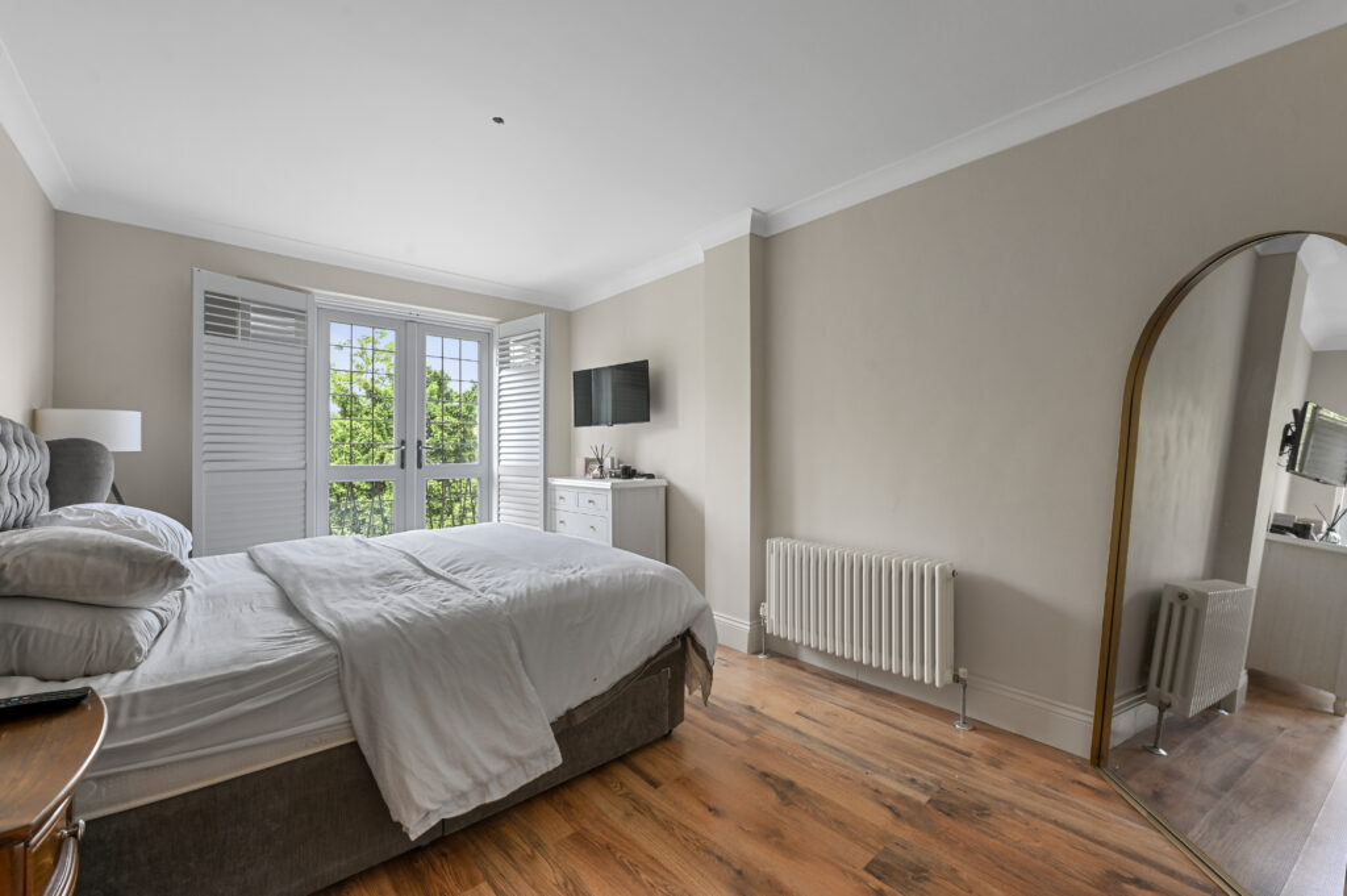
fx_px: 523
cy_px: 448
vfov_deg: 81.1
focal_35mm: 14
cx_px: 674
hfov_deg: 104.3
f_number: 8
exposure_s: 1/3
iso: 400
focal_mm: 14
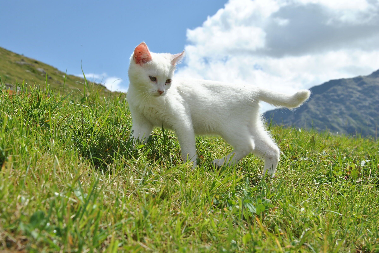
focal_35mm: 52
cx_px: 190
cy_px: 126
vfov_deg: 25.8
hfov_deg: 37.8
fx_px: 553
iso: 100
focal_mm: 35
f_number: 9
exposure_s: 1/250
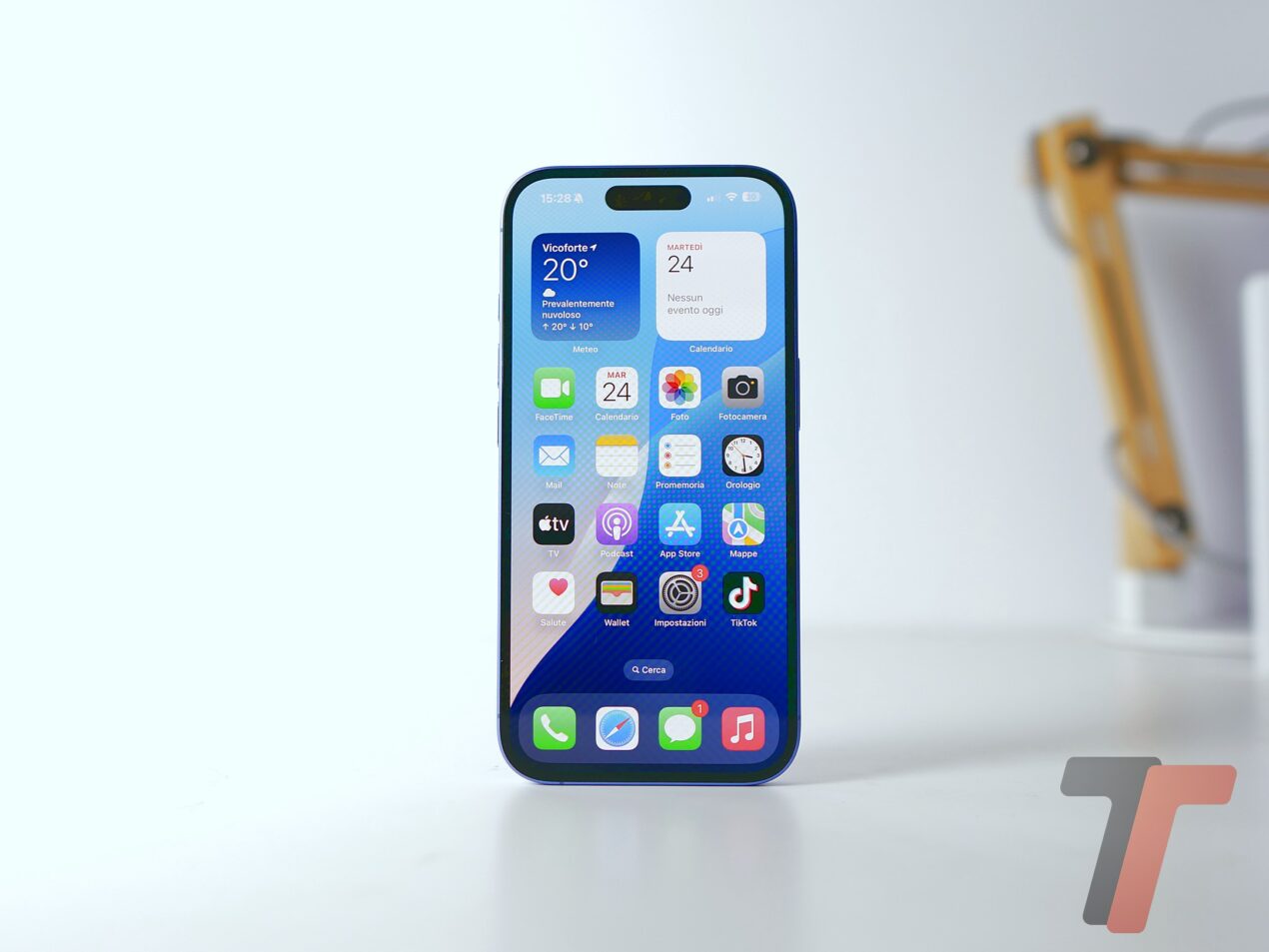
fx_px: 1173
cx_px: 634
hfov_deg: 56.8
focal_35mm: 32
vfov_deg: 44.2
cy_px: 476
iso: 200
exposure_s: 1/100
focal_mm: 16
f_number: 2
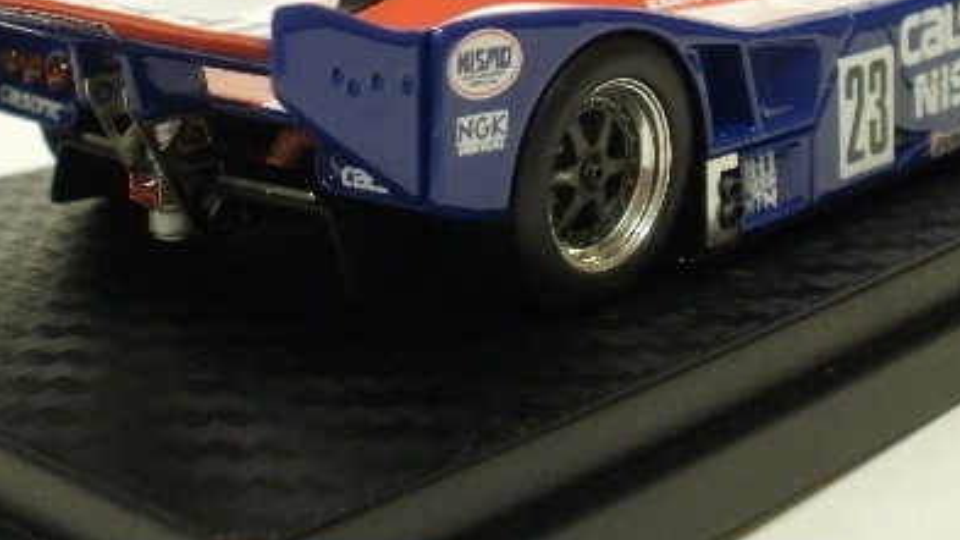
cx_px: 462
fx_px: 1985
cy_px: -39
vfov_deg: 15.1
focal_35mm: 78
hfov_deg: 27.2
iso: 125
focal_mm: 7.7
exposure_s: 1/5
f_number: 4
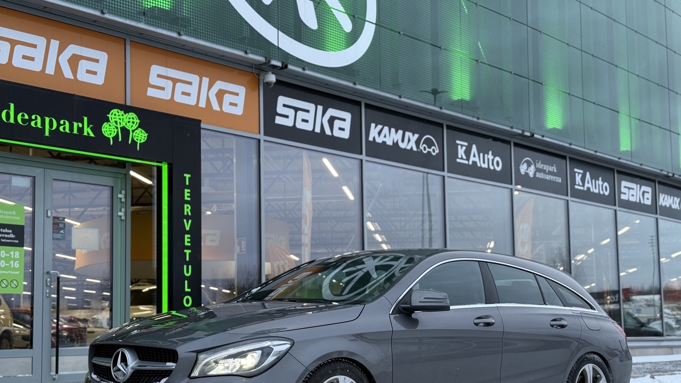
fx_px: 957
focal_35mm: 53
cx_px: 337
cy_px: 241
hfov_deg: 39.2
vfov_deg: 22.6
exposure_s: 1/121
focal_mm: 6.76
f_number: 1.78
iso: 64
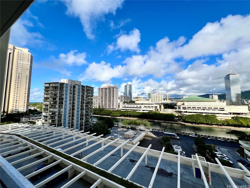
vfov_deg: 89.9
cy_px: 94
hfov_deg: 106.2
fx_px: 94
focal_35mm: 13
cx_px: 125
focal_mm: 1.57
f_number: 1.8
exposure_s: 1/2273
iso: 32
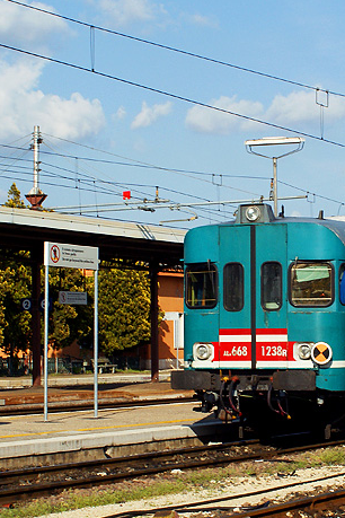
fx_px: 1683
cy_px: 291
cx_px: 294
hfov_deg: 11.6
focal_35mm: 117
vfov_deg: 17.5
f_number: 11
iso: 200
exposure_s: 1/250
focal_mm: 35
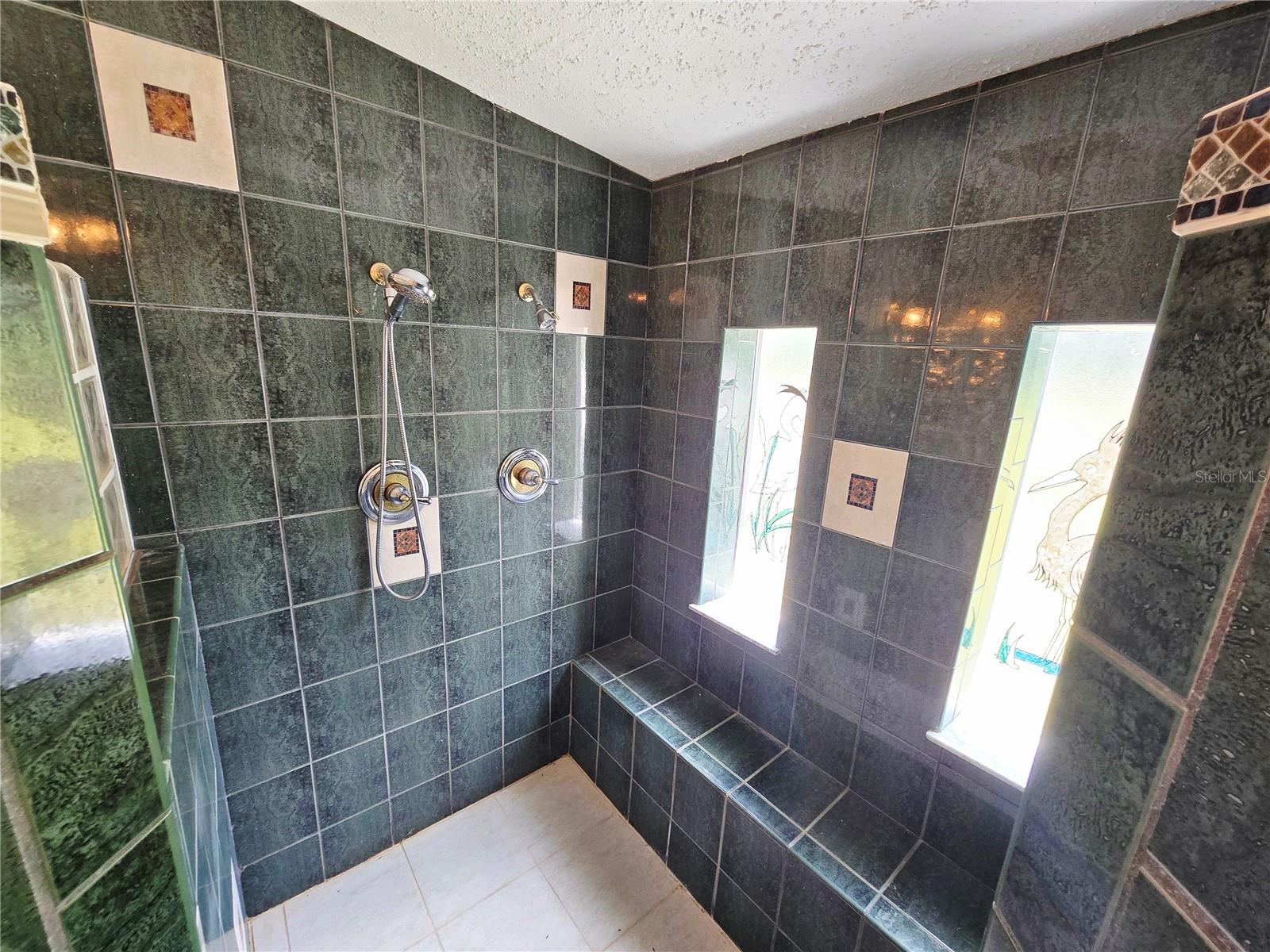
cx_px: 635
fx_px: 477
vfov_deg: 89.9
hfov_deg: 106.2
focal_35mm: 13
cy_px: 476
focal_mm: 2.2
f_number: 2.2
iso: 100
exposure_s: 1/60.2
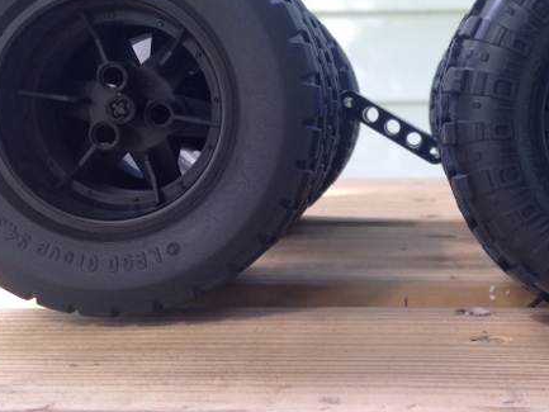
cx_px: 388
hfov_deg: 31.3
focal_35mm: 61
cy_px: 165
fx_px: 968
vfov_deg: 24.0
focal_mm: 4.12
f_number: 2.4
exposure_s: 1/40
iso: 50
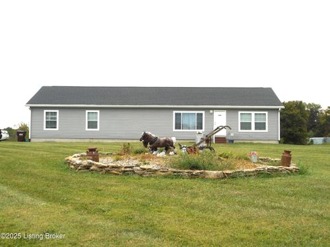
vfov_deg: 28.6
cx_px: 165
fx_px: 486
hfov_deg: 37.5
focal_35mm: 51
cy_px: 124
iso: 80
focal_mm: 9.1
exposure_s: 1/200
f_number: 4.9
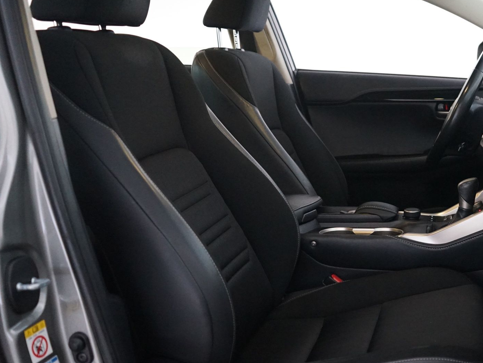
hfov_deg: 37.4
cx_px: 423
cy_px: 228
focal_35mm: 48
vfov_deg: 30.1
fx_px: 670
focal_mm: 28
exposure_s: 1/15
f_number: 3.5
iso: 4000
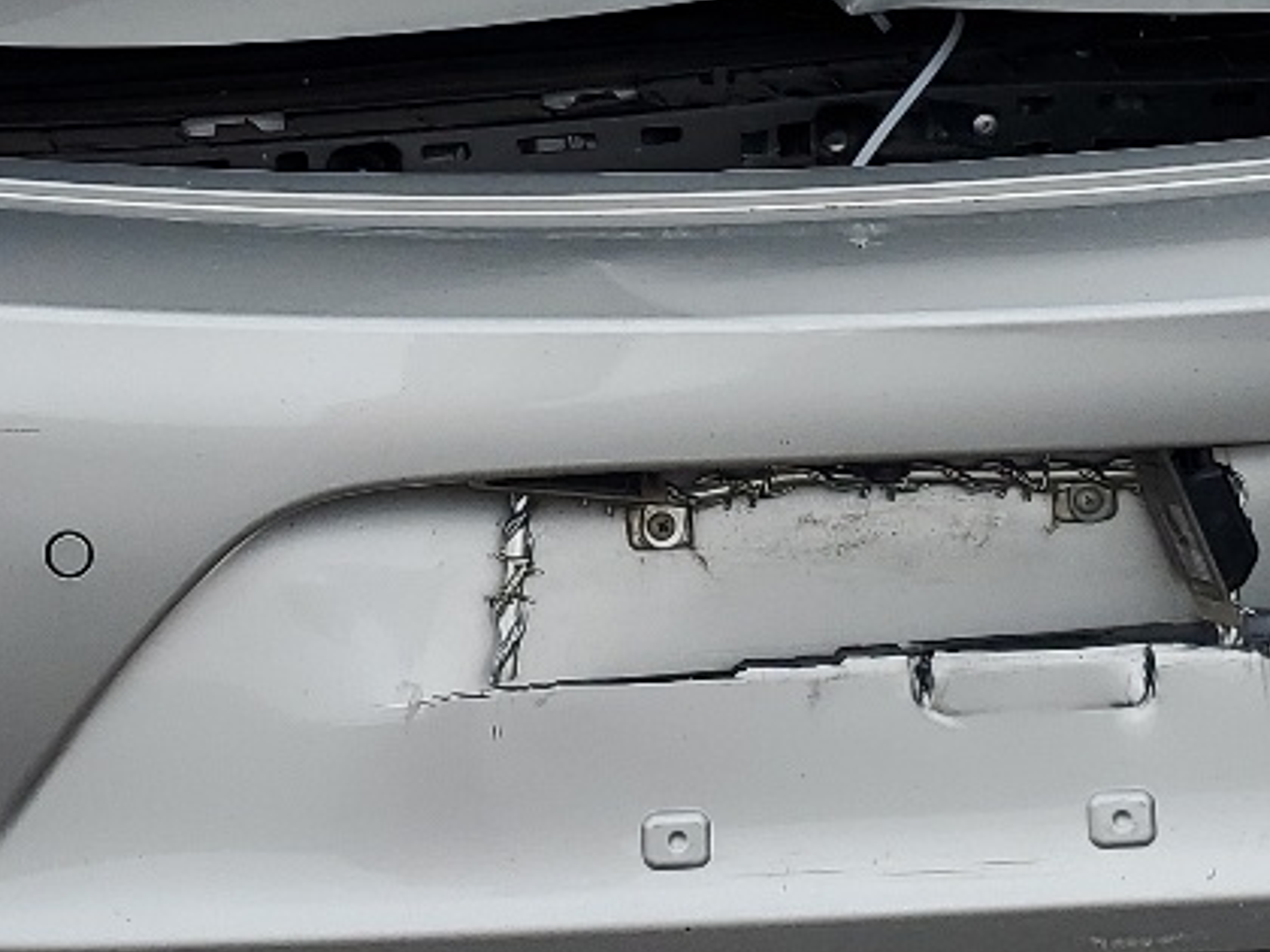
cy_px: -88
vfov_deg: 14.6
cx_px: 593
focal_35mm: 99
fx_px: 3632
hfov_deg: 19.8
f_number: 1.5
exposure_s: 1/2500
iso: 50
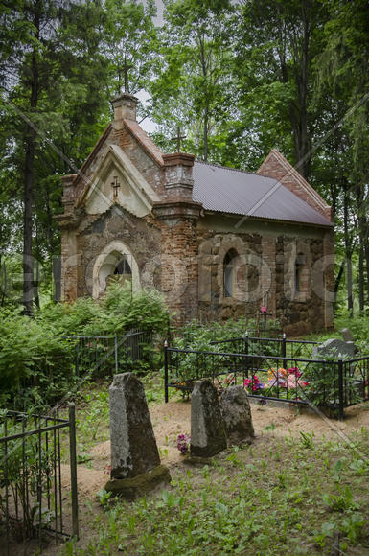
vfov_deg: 51.3
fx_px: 578
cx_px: 184
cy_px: 278
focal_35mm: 38
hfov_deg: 35.4
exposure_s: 1/160
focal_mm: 25
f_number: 5.6
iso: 400
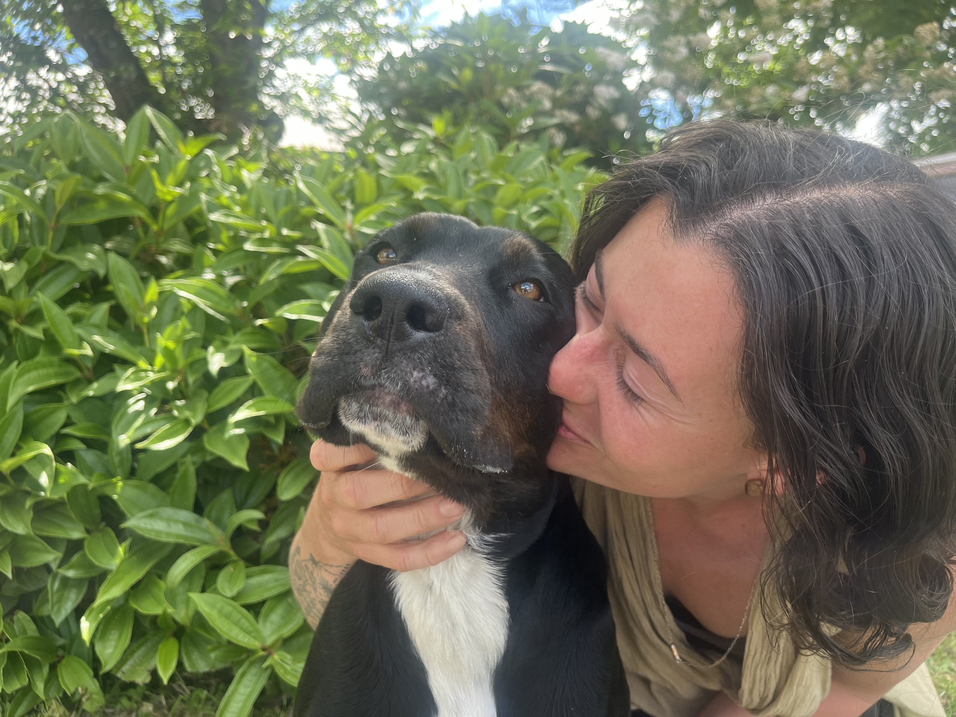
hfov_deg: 67.3
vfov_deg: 53.1
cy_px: 358
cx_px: 478
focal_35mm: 26
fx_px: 718
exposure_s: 1/318
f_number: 1.6
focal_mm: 5.1
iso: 50
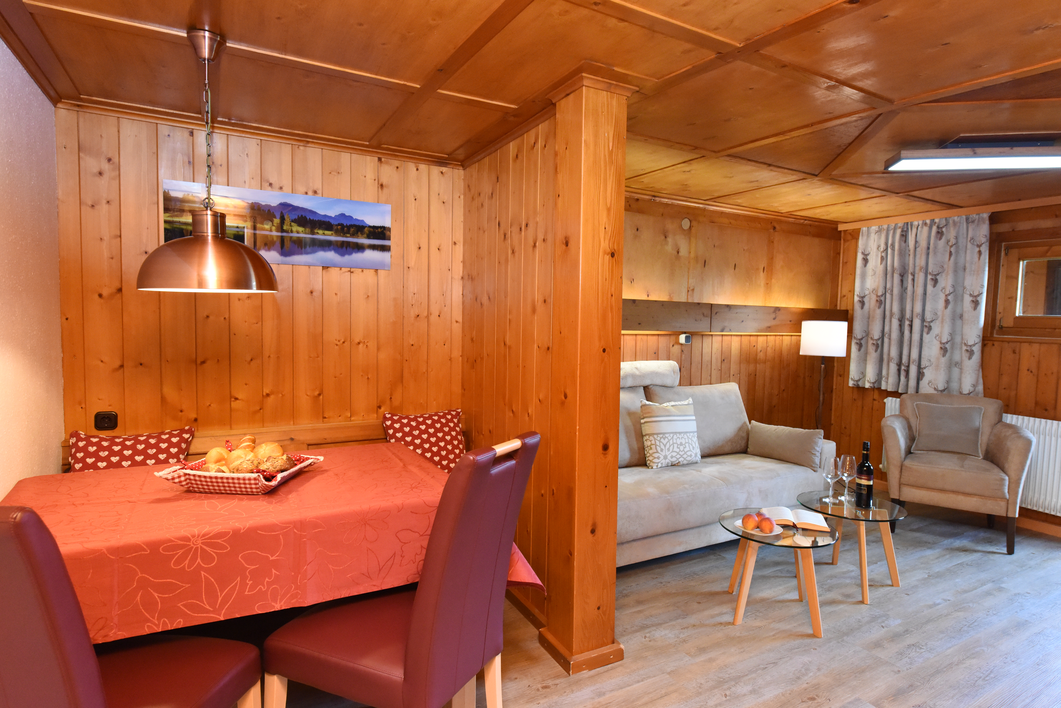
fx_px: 590
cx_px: 530
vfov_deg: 62.0
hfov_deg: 84.0
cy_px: 354
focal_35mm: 20
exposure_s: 1/160
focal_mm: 20
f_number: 7.1
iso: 5000
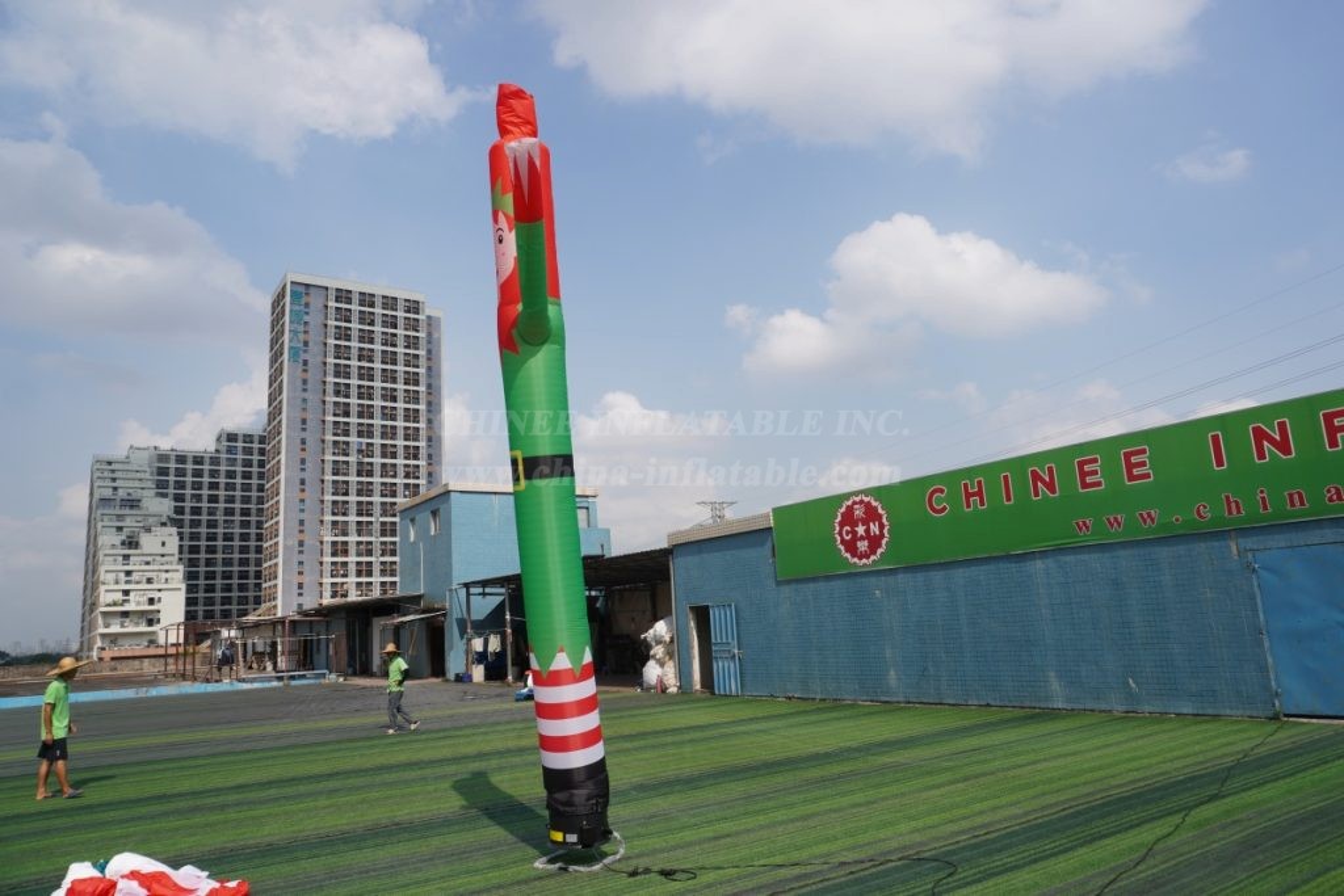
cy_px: 448
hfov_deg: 73.7
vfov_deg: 53.1
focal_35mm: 24
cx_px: 672
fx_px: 896
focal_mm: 16
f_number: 8
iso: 100
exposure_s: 1/320
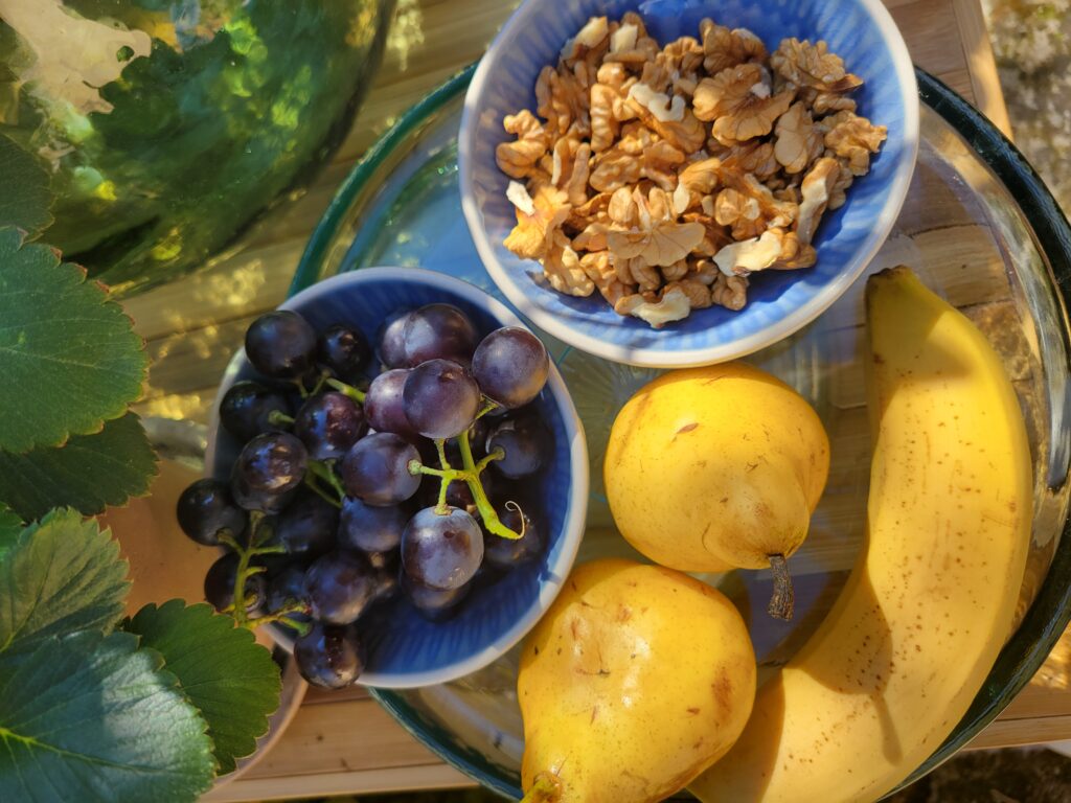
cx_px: 536
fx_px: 804
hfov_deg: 67.3
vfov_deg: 53.1
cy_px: 402
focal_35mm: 26
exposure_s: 1/654
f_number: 1.8
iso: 40
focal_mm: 5.4
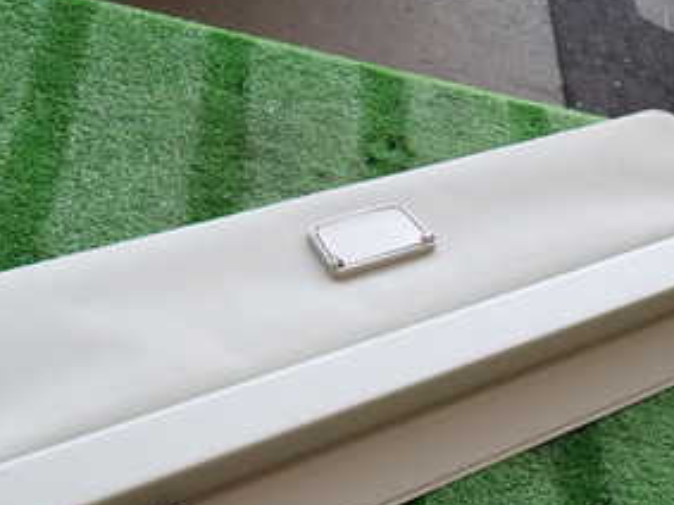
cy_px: 445
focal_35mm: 53
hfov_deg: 36.1
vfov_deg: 26.7
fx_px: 1032
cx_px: 291
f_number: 2
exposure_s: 1/80
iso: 100
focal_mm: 4.5
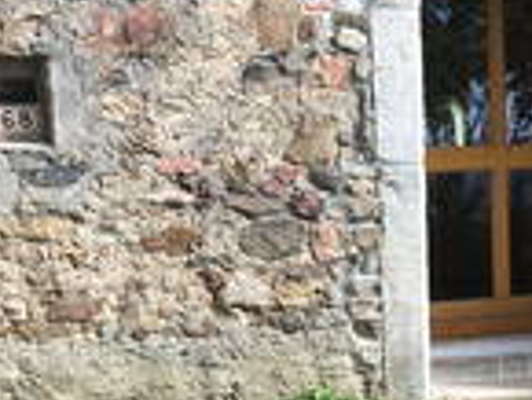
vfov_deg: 20.3
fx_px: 1107
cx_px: 466
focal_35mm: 72
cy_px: 294
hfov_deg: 26.2
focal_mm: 4.15
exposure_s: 1/527
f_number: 2.2
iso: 25
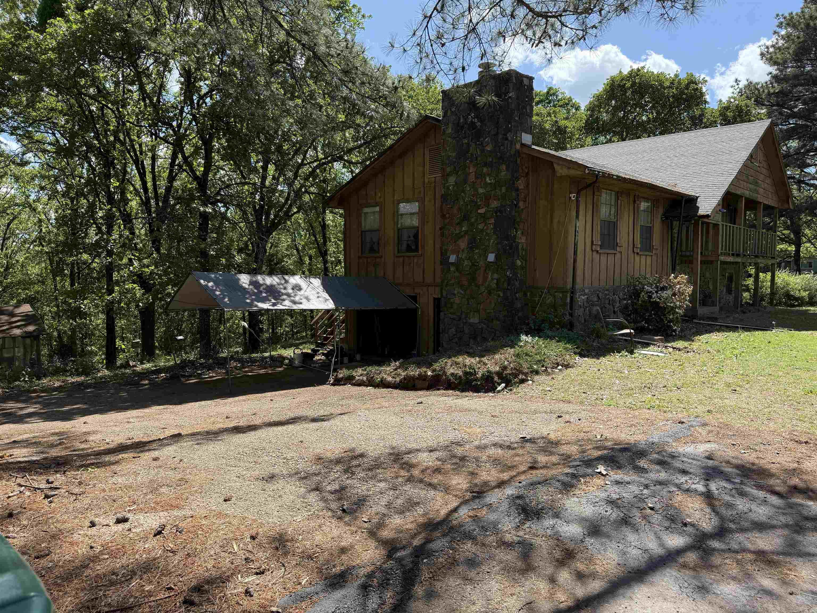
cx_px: 408
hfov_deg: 71.6
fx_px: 566
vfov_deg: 56.8
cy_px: 306
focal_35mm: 24
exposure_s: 1/2445
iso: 100
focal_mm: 6.76
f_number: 1.78
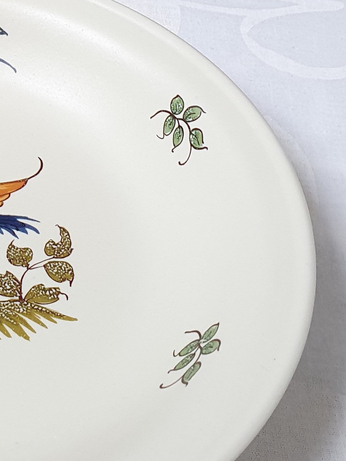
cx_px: -61
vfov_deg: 24.2
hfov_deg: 18.2
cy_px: 2
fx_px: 1026
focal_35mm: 77
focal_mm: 4.32
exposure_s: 1/40
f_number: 2.4
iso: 200
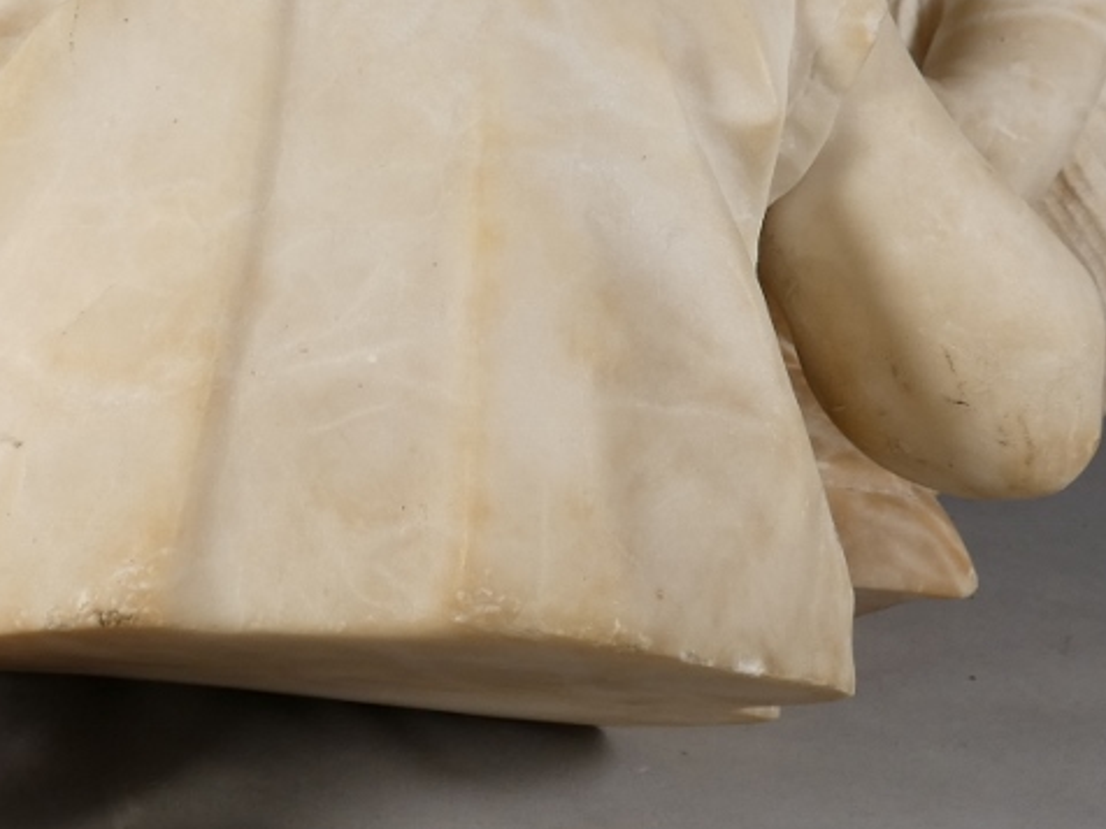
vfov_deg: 33.6
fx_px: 1374
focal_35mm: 43
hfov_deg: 43.2
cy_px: 381
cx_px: 369
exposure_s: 1/160
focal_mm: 3.6
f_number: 2.8
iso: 80
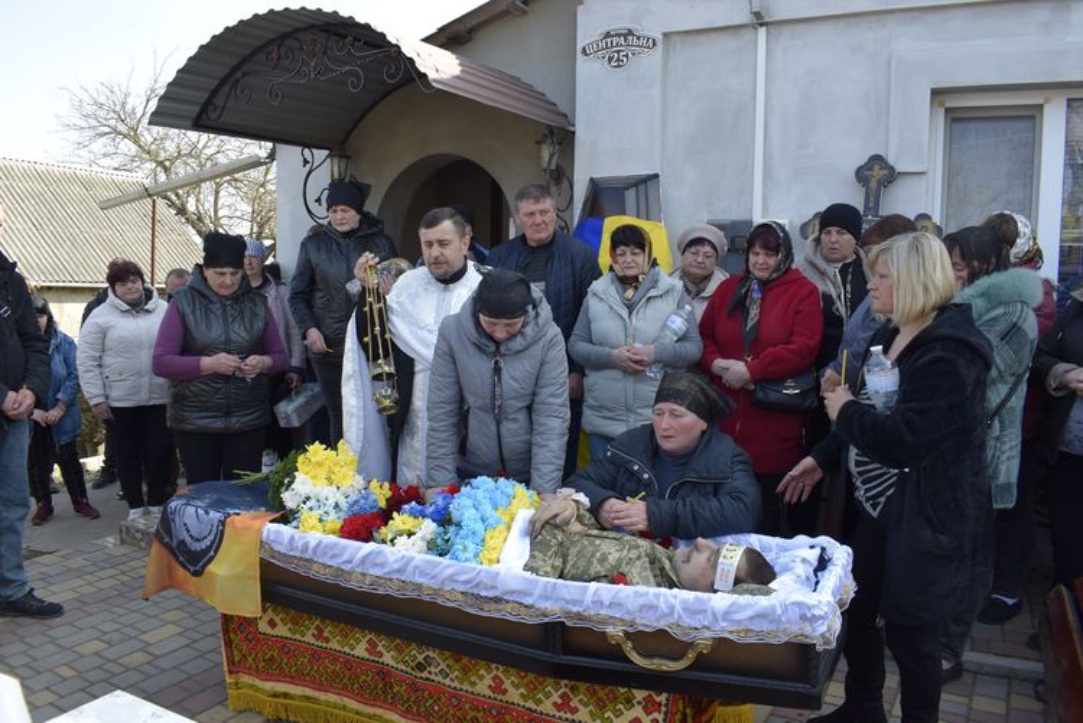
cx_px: 542
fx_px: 813
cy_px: 362
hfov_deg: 67.4
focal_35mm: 27
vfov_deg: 48.0
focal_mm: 18
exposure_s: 1/250
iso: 400
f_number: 8
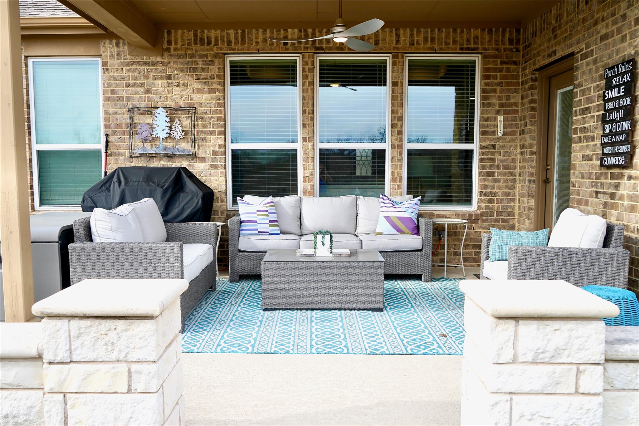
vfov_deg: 53.1
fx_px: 426
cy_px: 213
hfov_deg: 73.7
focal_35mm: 24
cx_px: 320
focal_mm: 24
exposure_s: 1/200
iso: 100
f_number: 5.6
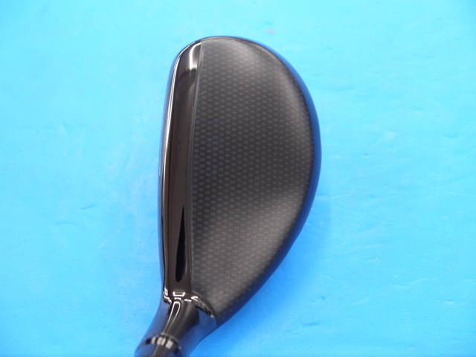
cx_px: 238
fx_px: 1155
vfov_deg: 17.6
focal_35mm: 84
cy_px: 178
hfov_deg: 23.3
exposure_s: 1/60
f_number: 5.6
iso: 800
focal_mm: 42
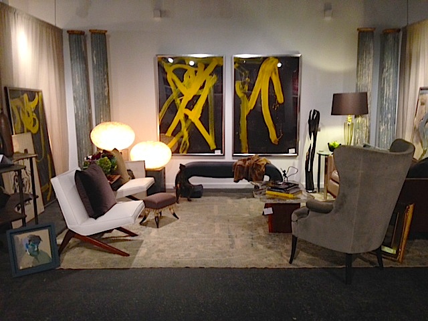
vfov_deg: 42.9
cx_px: 214
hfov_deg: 55.4
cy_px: 160
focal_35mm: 33
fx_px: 408
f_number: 2.4
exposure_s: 1/20
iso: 200
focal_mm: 4.12
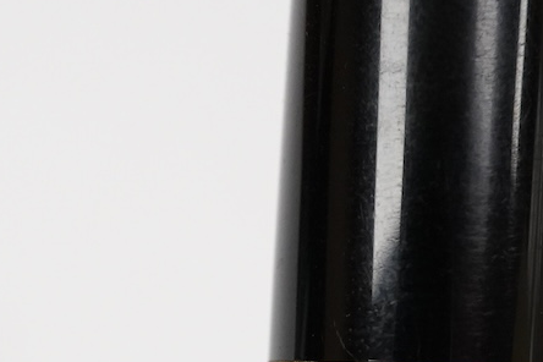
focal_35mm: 114
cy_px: 423
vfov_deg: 11.8
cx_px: 240
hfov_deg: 17.9
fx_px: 1719
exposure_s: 1/200
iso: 2500
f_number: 11
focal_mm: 30
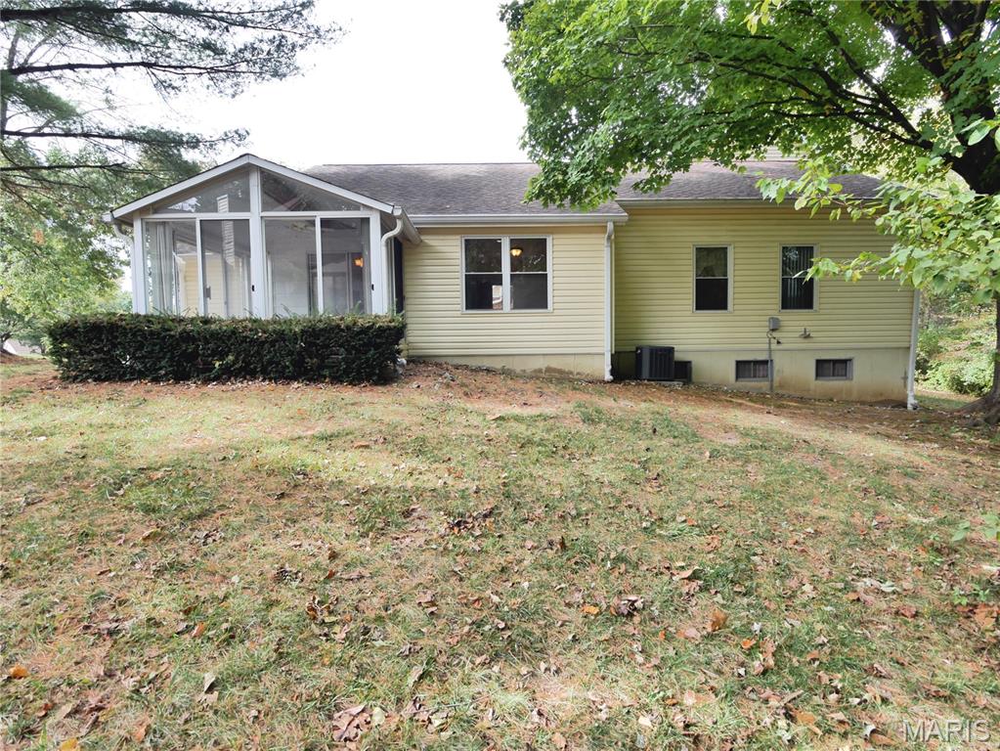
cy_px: 376
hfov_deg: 87.7
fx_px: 520
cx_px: 500
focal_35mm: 18
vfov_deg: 71.6
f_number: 5.6
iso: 800
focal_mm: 9
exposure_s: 1/250
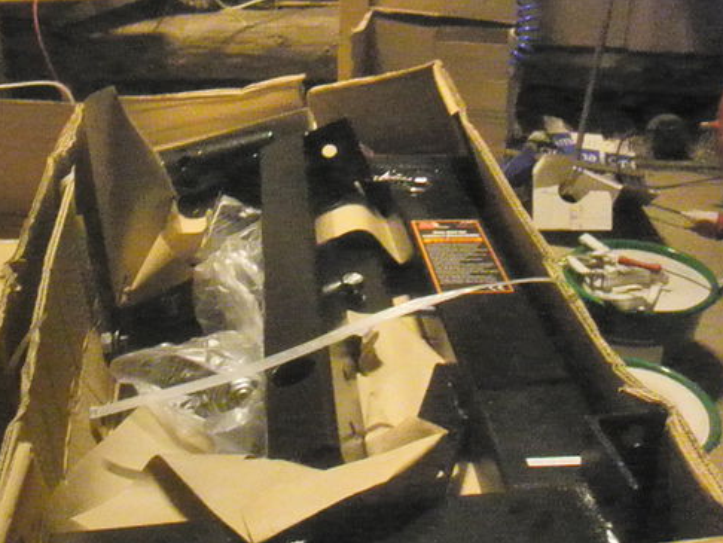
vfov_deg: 29.1
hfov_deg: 37.8
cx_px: 256
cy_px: 318
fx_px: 1045
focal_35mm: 50
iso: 3200
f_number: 3.5
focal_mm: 6.7
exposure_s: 1/4
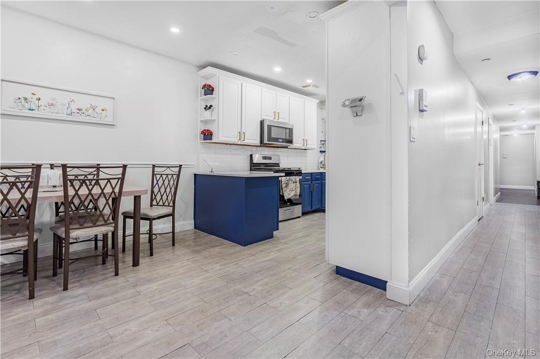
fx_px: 240
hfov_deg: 96.8
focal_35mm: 16
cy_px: 180
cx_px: 270
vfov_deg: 73.7
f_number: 6.3
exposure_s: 1/5
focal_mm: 16
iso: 200
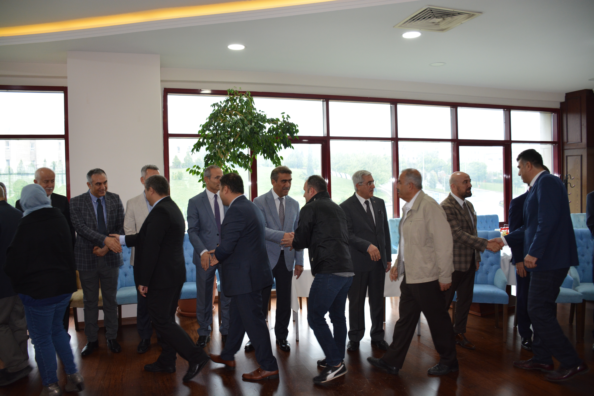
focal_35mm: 27
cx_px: 297
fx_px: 445
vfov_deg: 47.9
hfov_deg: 67.4
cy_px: 198
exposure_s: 1/50
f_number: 3.5
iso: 640
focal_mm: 18
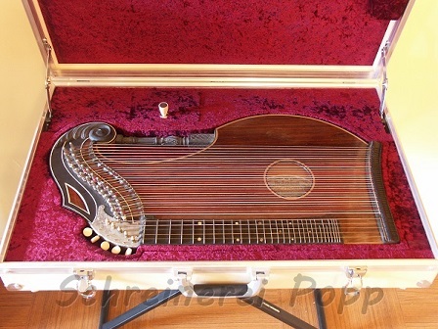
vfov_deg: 34.3
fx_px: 531
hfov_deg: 44.8
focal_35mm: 42
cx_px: 219
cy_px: 164
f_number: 2.8
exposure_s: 1/4
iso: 200
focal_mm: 10.9
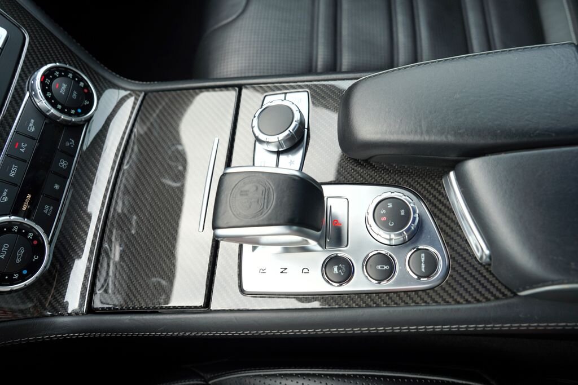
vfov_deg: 53.1
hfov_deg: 73.7
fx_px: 385
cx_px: 289
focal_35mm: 24
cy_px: 192
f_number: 5
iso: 100
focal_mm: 24
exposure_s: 1/100
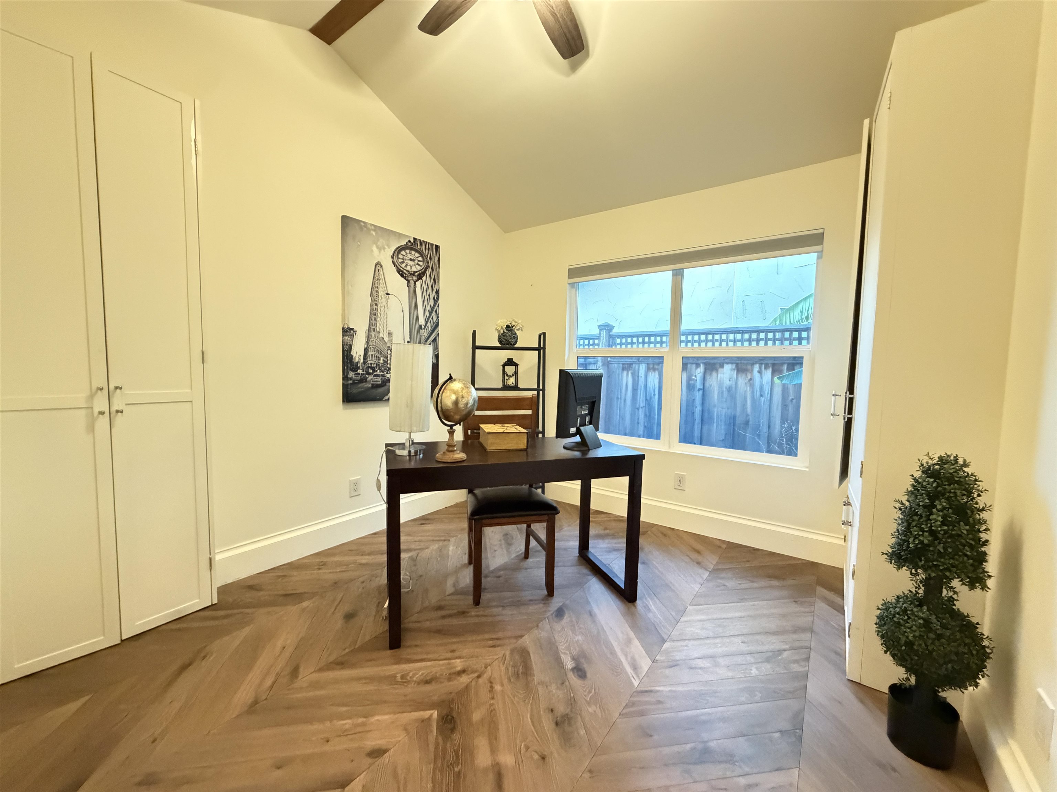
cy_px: 396
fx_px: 427
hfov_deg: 102.1
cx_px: 528
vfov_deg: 85.7
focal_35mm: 14
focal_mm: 2.22
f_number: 2.2
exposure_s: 1/40
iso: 1600
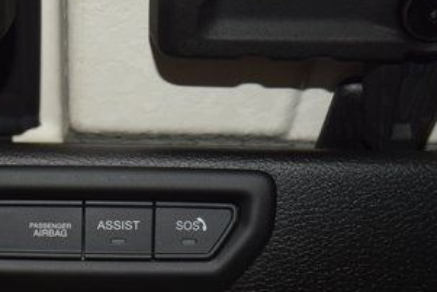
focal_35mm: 86
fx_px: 1045
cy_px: 243
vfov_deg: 15.8
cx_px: 80
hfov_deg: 23.2
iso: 360
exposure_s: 1/30
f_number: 3.8
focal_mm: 27
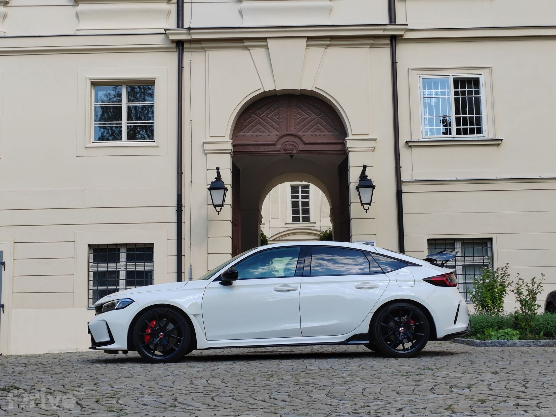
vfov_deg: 27.0
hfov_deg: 35.5
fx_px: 867
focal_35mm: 54
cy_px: 208
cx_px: 278
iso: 100
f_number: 1.9
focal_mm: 5.52
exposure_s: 1/527
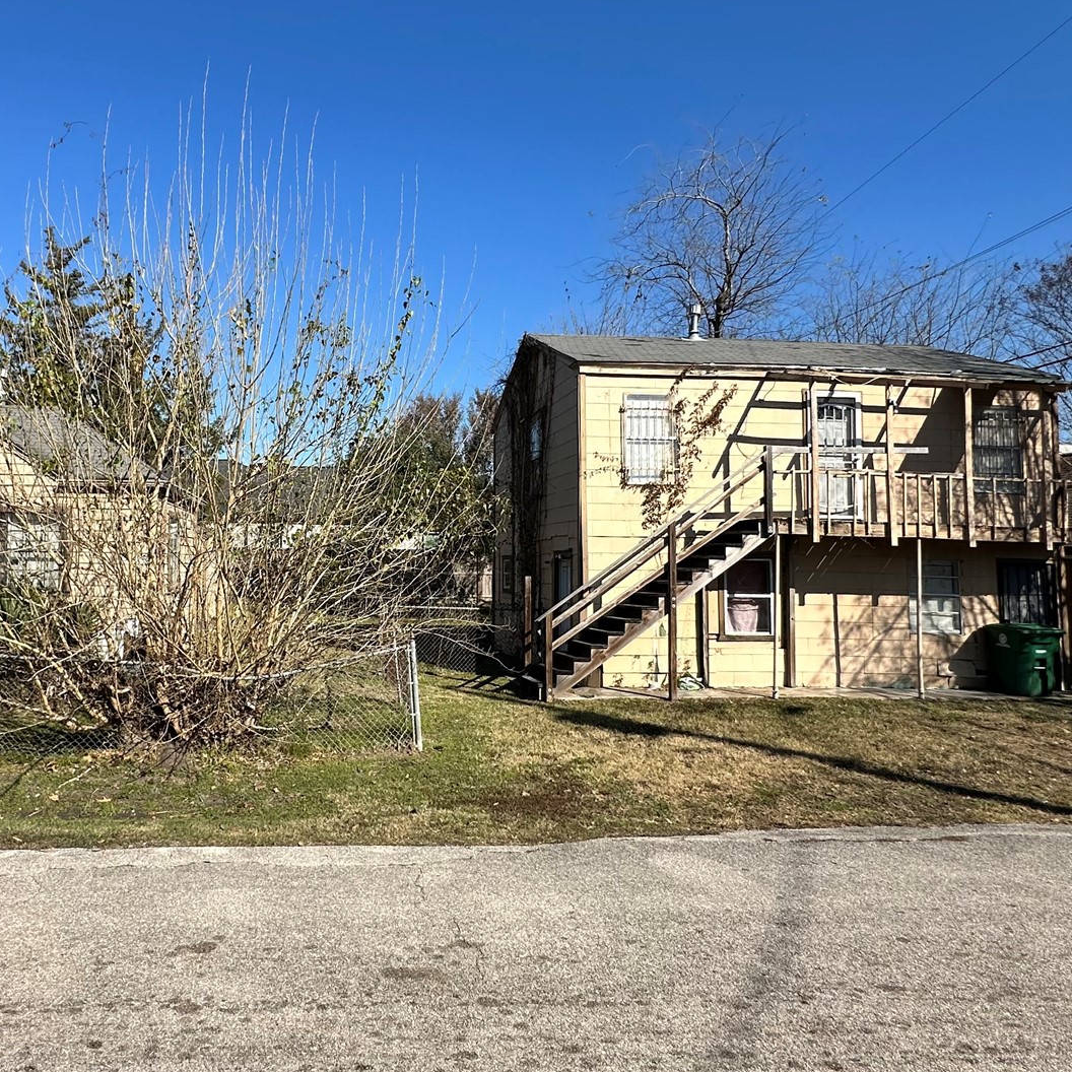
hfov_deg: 63.2
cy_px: 518
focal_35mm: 24
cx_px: 349
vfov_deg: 65.0
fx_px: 841
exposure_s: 1/2212
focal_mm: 2.22
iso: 50
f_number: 2.2
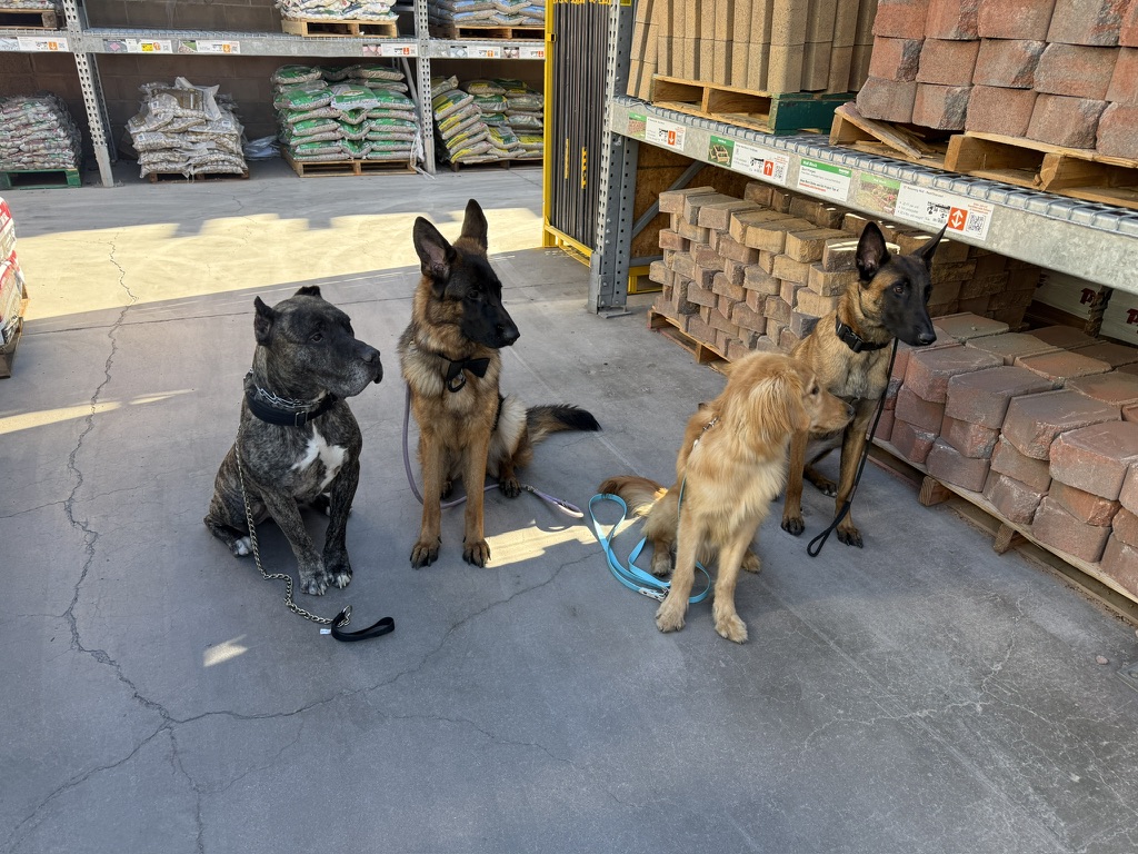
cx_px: 569
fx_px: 789
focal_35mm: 24
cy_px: 427
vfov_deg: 56.8
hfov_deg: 71.6
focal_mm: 6.76
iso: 100
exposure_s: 1/497
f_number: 1.78
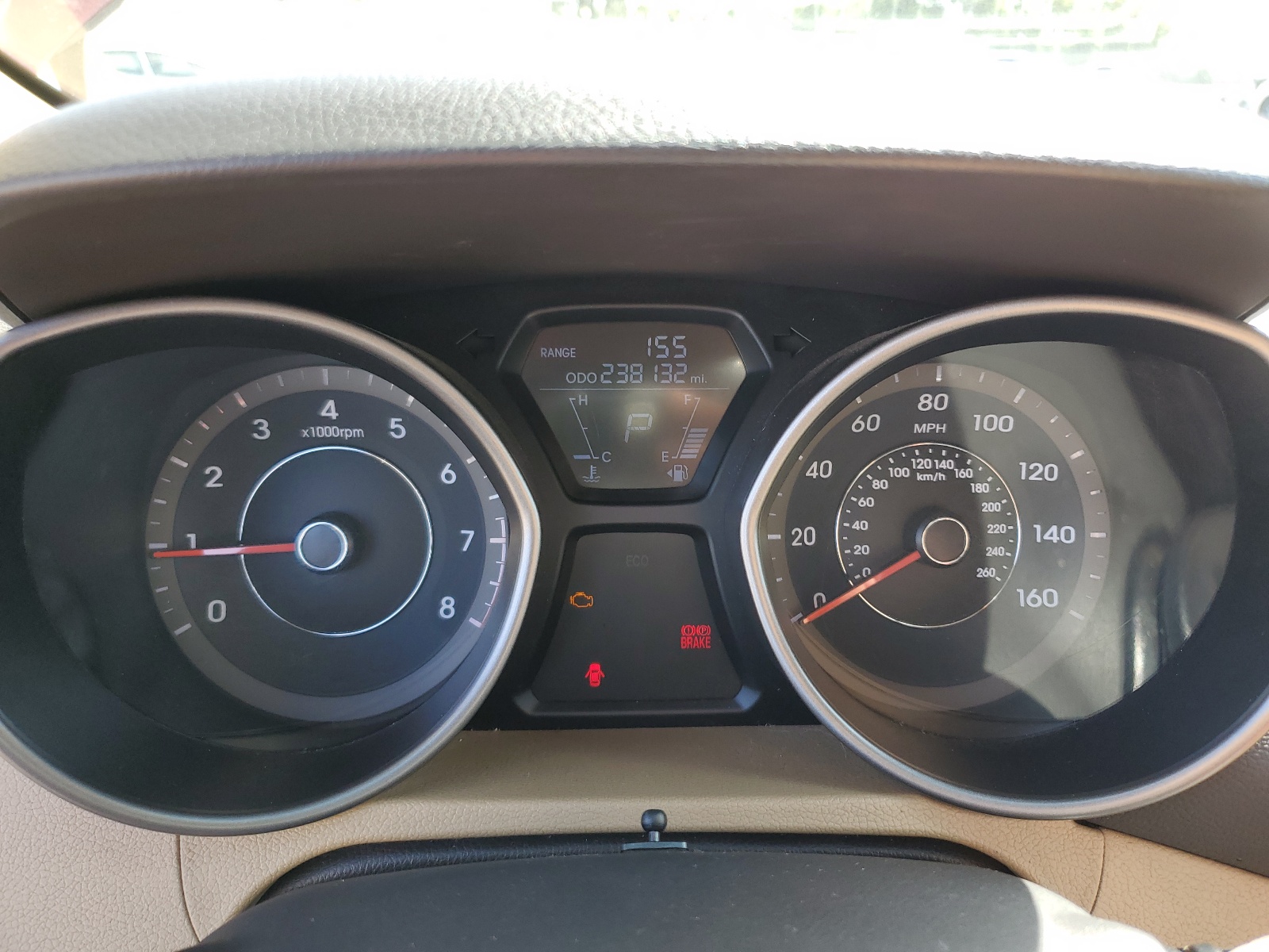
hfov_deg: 67.3
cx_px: 634
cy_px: 476
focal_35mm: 26
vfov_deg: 53.1
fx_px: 953
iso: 50
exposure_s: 1/179
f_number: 1.5
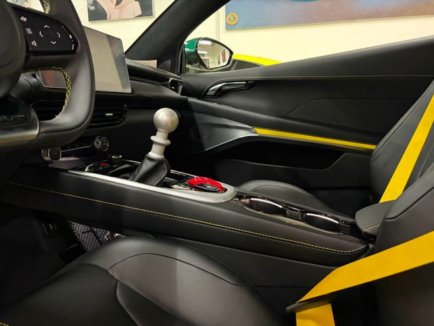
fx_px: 326
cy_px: 163
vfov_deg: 53.1
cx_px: 217
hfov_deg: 67.3
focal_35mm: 26
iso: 1000
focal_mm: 5.96
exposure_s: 1/30
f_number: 1.6
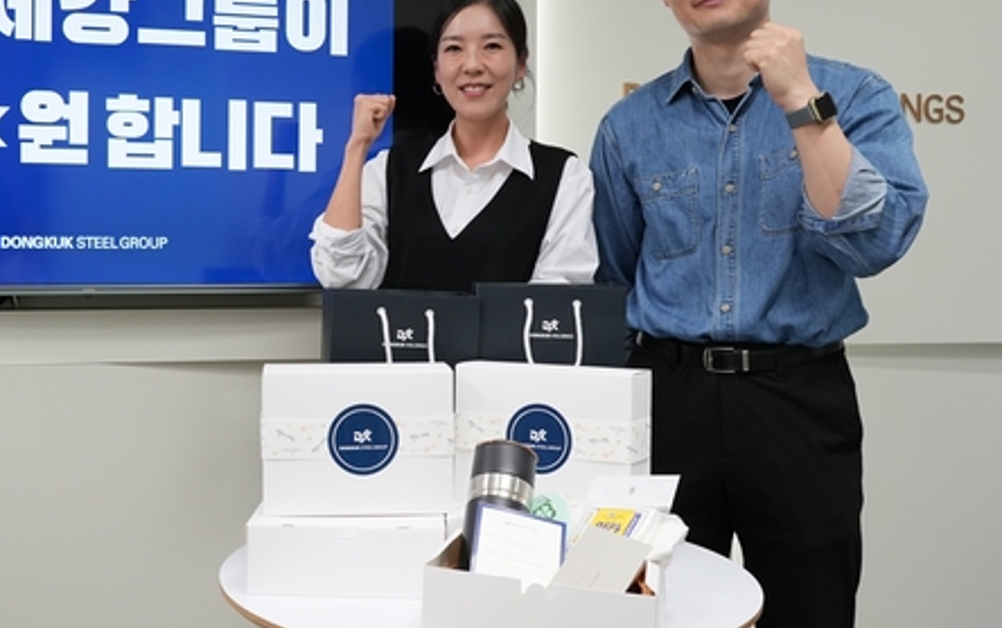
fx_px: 1202
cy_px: 248
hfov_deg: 44.7
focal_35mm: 44
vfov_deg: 29.2
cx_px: 353
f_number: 7.1
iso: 1000
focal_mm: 30
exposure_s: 1/30
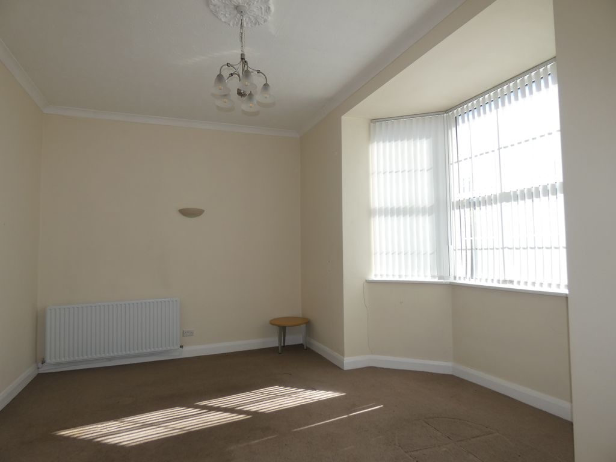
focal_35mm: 20
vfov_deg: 66.0
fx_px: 356
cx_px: 308
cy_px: 231
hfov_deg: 81.7
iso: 80
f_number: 2.8
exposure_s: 1/400
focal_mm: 3.6
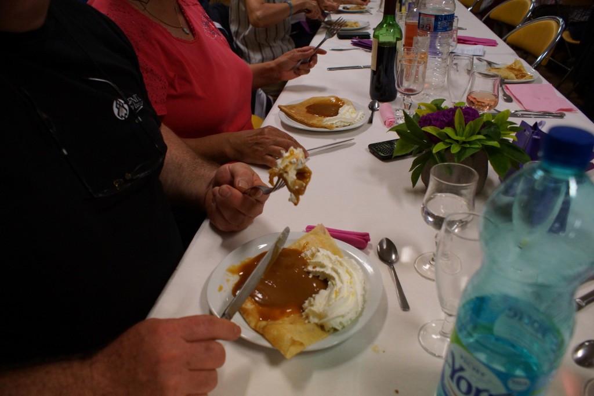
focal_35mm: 30
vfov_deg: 43.6
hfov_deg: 61.9
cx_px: 297
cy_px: 198
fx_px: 495
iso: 1000
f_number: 4
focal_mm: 20
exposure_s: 1/160
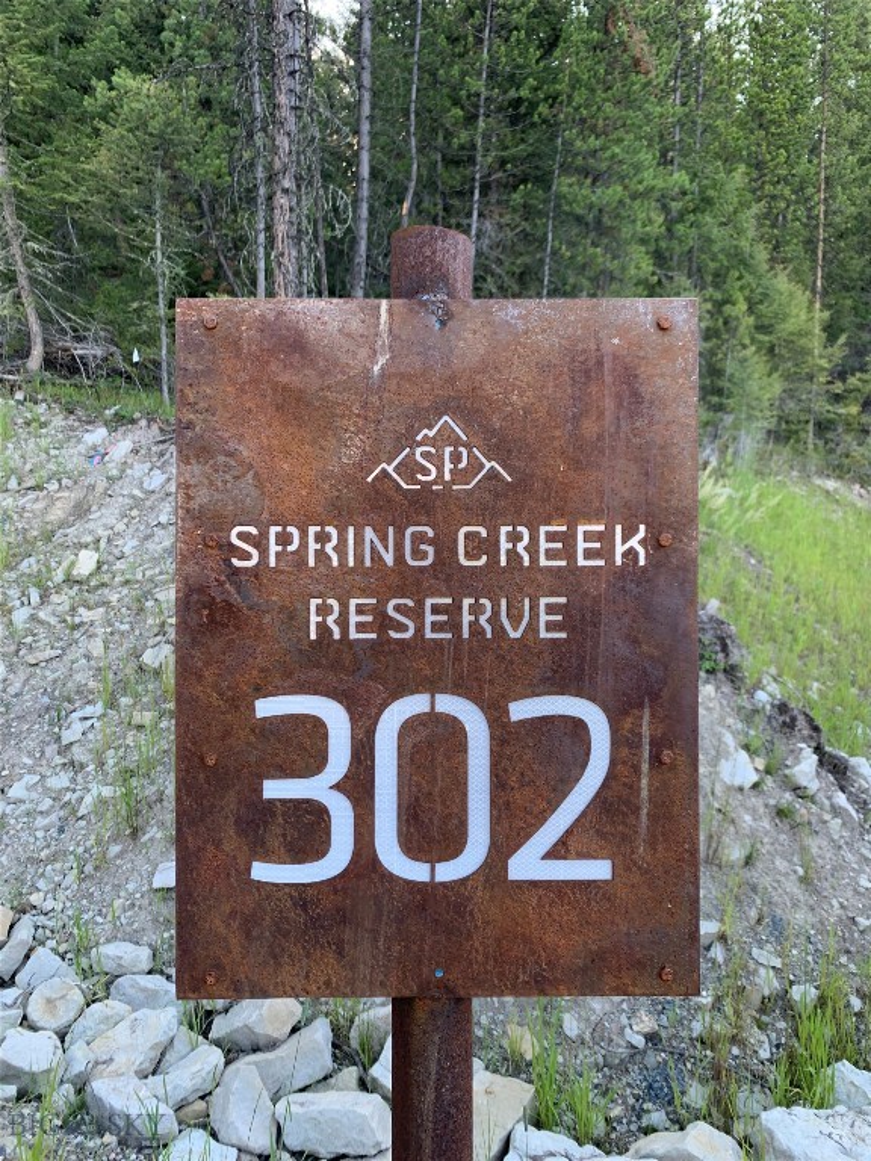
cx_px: 436
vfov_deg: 67.3
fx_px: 872
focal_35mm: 26
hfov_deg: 53.1
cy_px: 580
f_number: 1.8
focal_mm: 4.25
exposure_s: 1/121
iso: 50
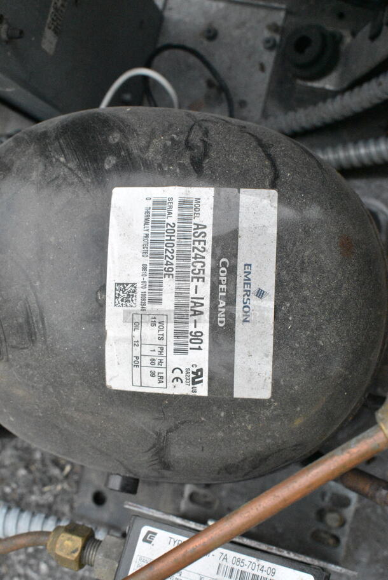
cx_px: 194
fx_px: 726
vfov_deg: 43.6
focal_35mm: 45
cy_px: 290
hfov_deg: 29.9
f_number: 14
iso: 6400
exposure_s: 1/800
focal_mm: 30
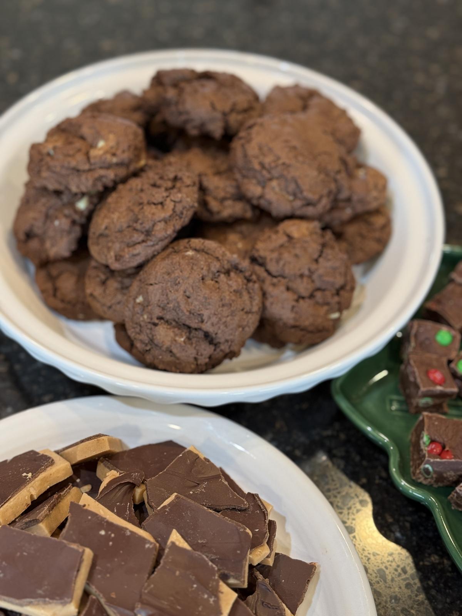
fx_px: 854
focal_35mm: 48
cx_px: 231
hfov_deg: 30.3
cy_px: 308
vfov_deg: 39.7
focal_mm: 6.76
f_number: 1.78
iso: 125
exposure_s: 1/60
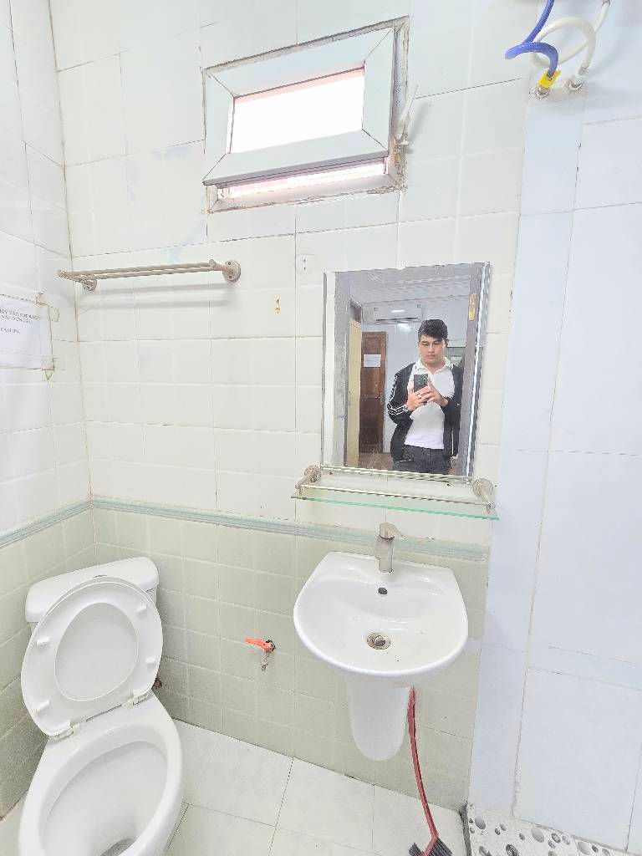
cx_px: 321
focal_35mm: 13
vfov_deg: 106.2
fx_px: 321
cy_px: 428
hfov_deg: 89.9
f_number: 2.2
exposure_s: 1/50
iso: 250
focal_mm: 2.2
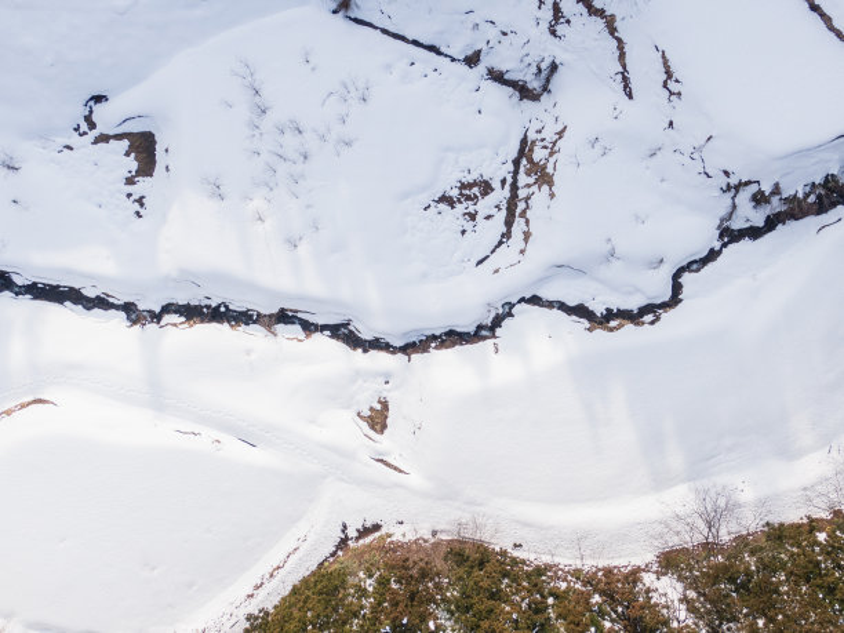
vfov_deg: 40.7
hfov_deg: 52.6
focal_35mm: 35
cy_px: 316
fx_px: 853
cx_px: 422
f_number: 3.3
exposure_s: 1/640
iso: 100
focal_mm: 5.94
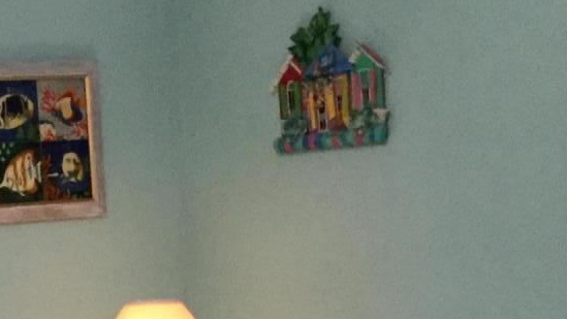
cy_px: 580
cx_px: 38
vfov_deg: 9.4
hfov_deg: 17.1
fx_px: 1850
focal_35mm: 123
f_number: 2.4
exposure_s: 1/30
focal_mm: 3.3
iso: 160
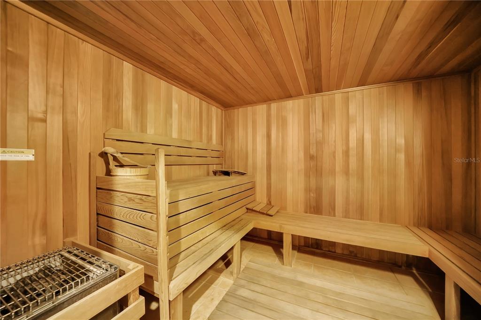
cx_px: 240
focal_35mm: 12
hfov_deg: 112.6
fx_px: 160
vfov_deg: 90.0
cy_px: 160
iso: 12800
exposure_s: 1/10
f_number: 5
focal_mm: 12
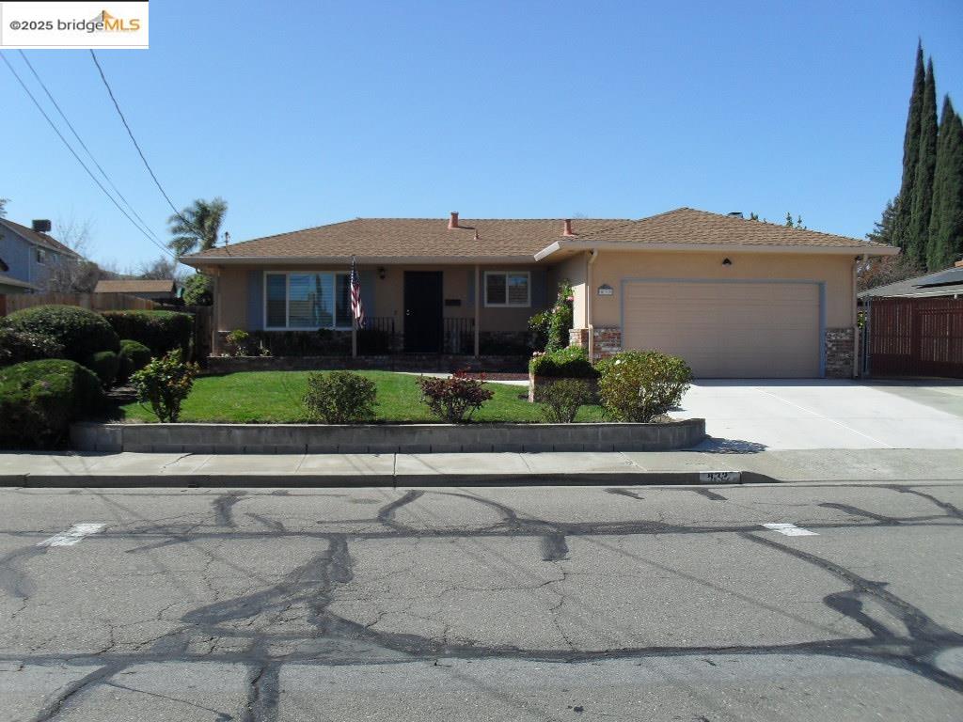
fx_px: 974
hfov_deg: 52.6
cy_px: 361
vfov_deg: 40.7
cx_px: 482
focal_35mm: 35
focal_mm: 6.3
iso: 100
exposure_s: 1/250
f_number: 8.4
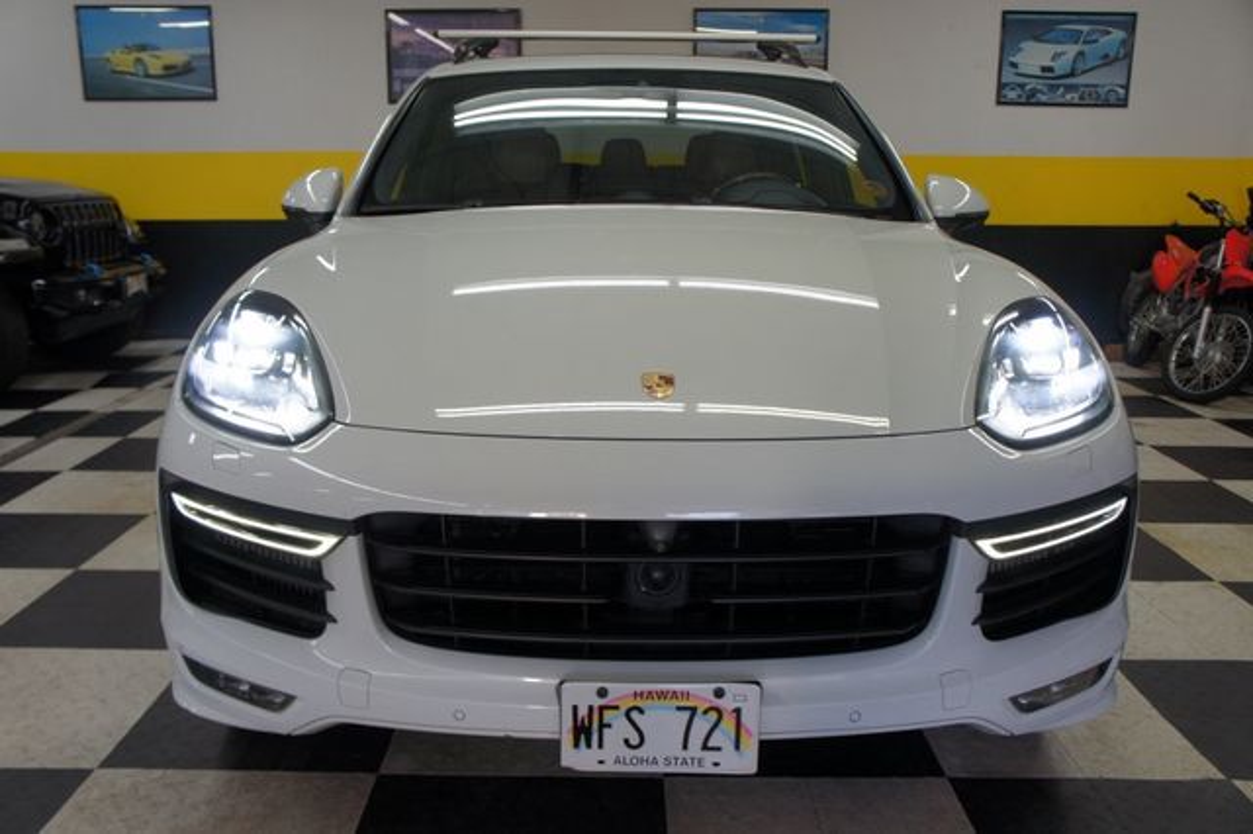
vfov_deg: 41.7
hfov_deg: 59.5
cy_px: 417
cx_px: 626
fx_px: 1096
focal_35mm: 32
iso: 200
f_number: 4.5
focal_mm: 21
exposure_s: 1/60
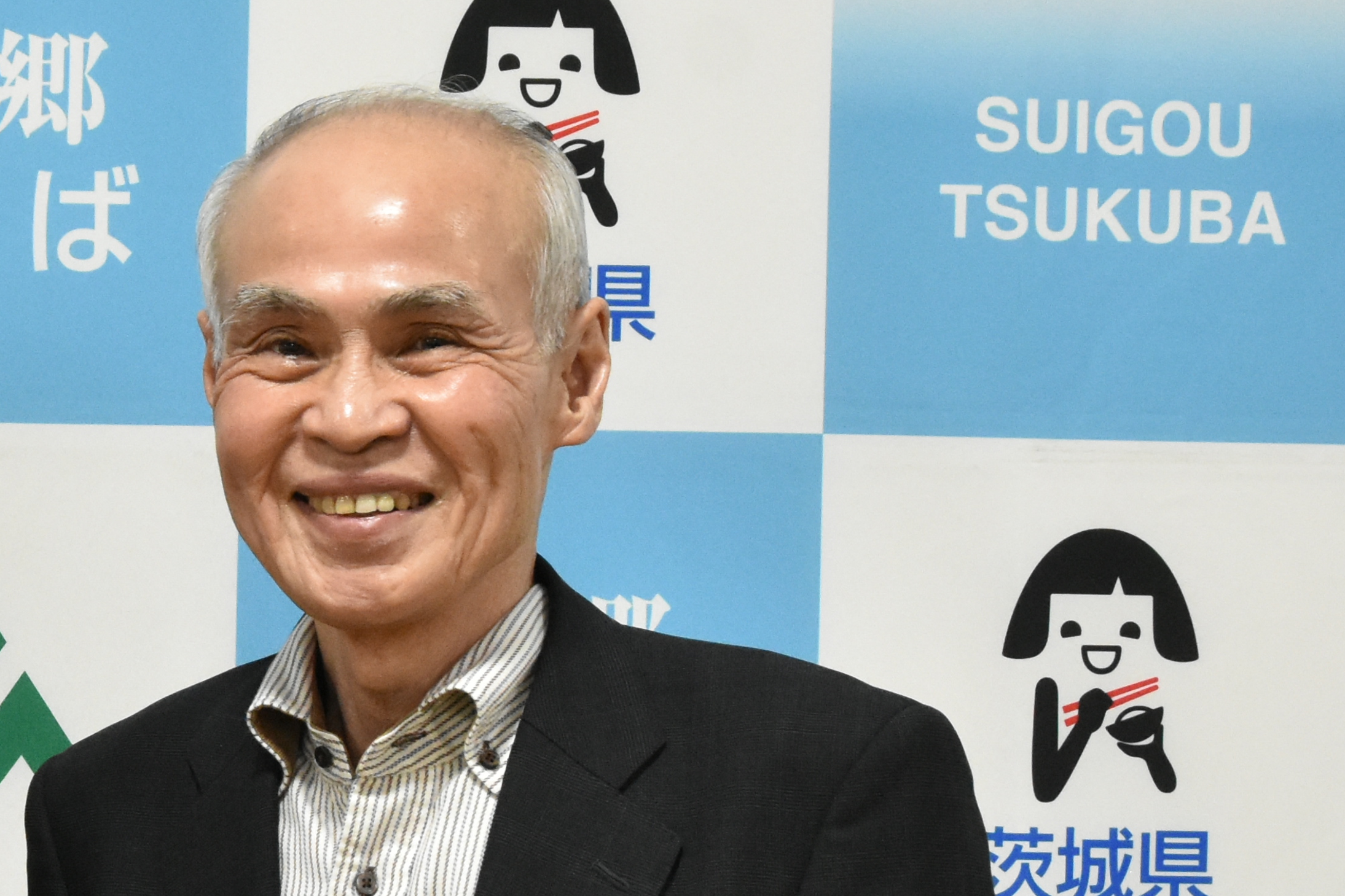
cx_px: 130
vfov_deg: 9.3
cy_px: 534
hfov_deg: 13.7
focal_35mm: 148
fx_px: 5529
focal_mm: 36
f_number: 6.3
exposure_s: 1/160
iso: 3200
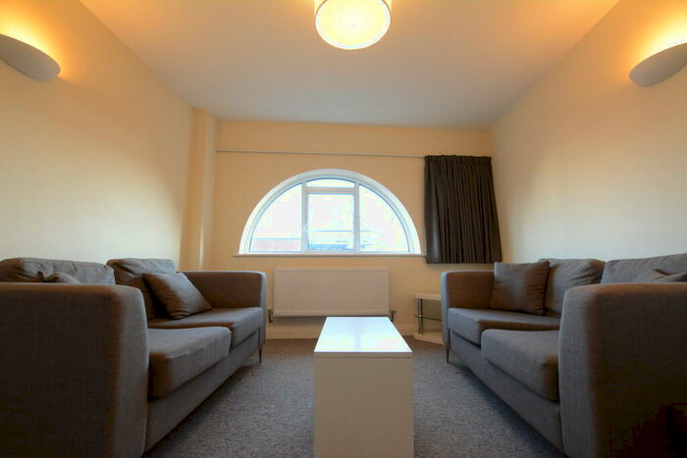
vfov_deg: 77.4
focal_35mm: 15
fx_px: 286
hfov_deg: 100.4
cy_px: 229
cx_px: 344
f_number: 5.6
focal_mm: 10
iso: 1600
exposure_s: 1/125
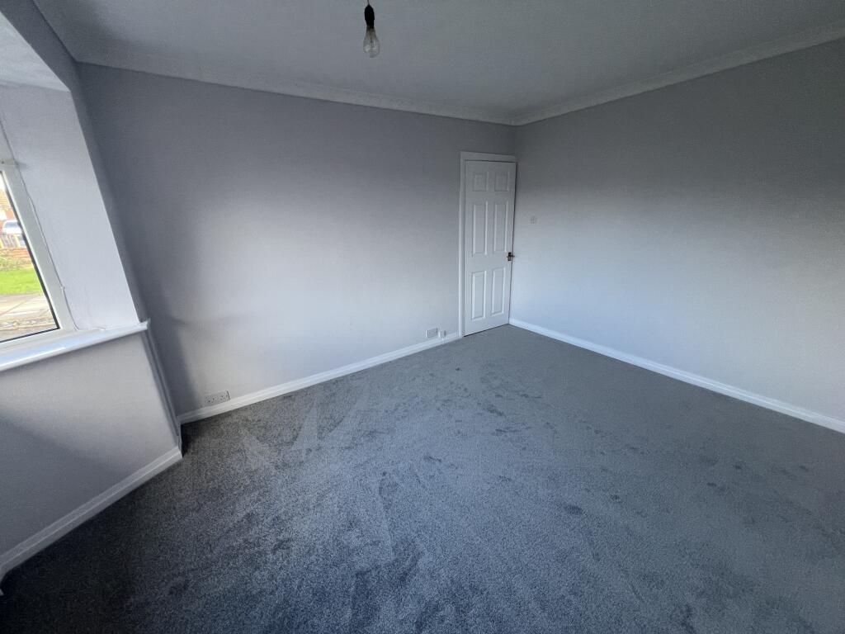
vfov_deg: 89.9
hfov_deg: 106.2
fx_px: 317
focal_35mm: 13
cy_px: 317
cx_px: 422
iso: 100
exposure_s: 1/100
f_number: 1.8
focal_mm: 1.57
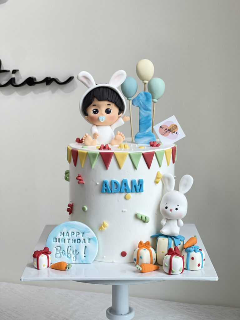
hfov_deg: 22.9
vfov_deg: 30.3
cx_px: 120
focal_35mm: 64
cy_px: 160
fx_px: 592
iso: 40
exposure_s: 1/100
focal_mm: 7.5
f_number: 2.2
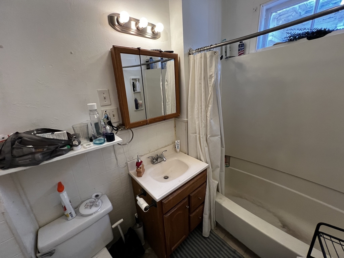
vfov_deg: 89.9
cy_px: 129
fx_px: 129
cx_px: 172
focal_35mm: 13
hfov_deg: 106.2
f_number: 1.8
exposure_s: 1/120
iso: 200
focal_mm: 1.57
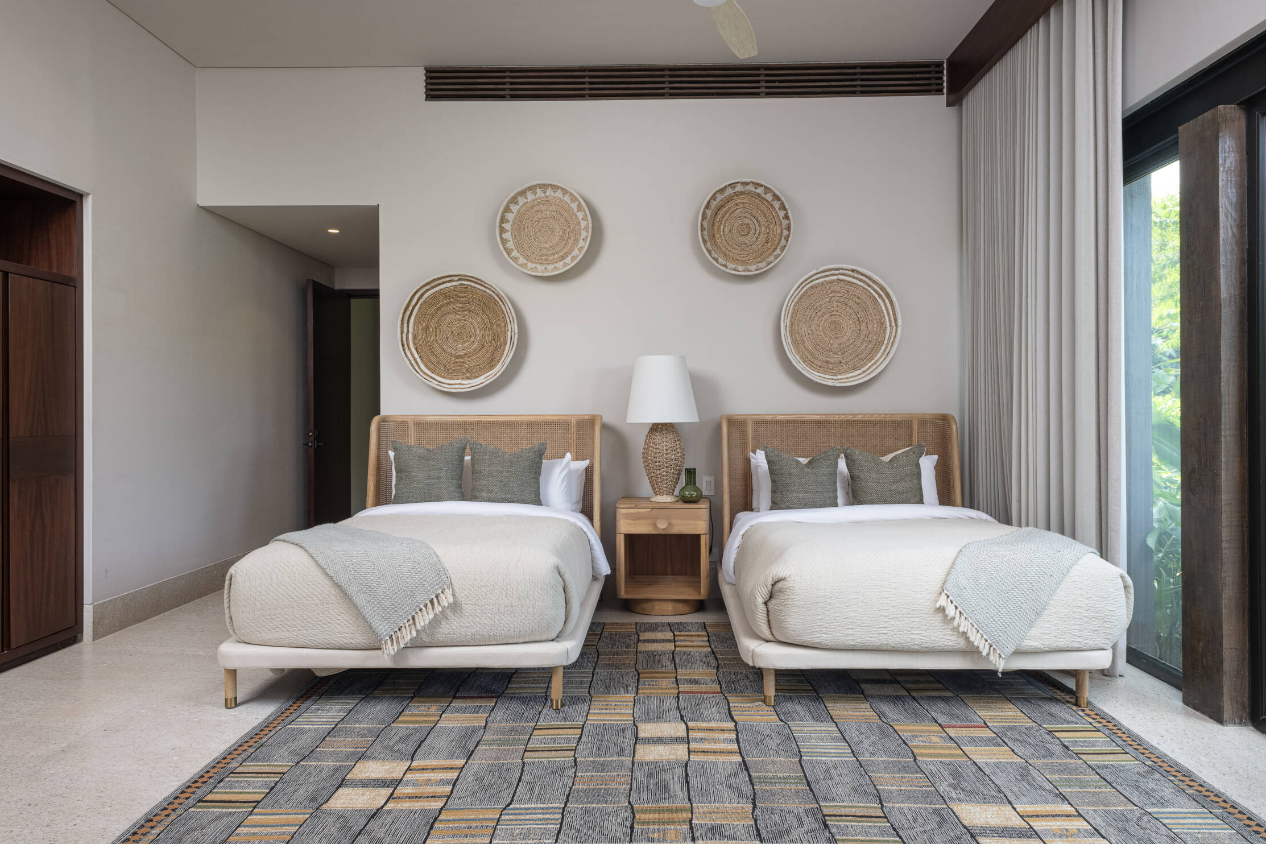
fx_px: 809
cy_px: 414
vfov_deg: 55.1
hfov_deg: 76.1
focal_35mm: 23
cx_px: 638
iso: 320
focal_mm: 20
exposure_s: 1/20
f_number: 13
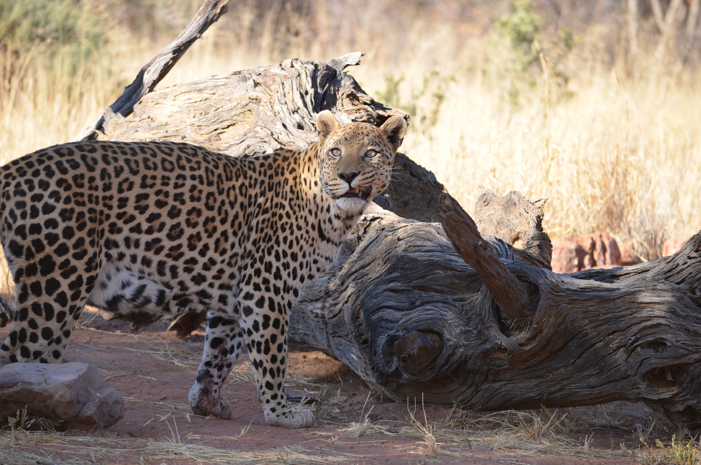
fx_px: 5247
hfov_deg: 7.6
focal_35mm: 270
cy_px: 232
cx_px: 350
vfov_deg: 5.1
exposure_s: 1/200
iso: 125
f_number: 5
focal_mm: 180
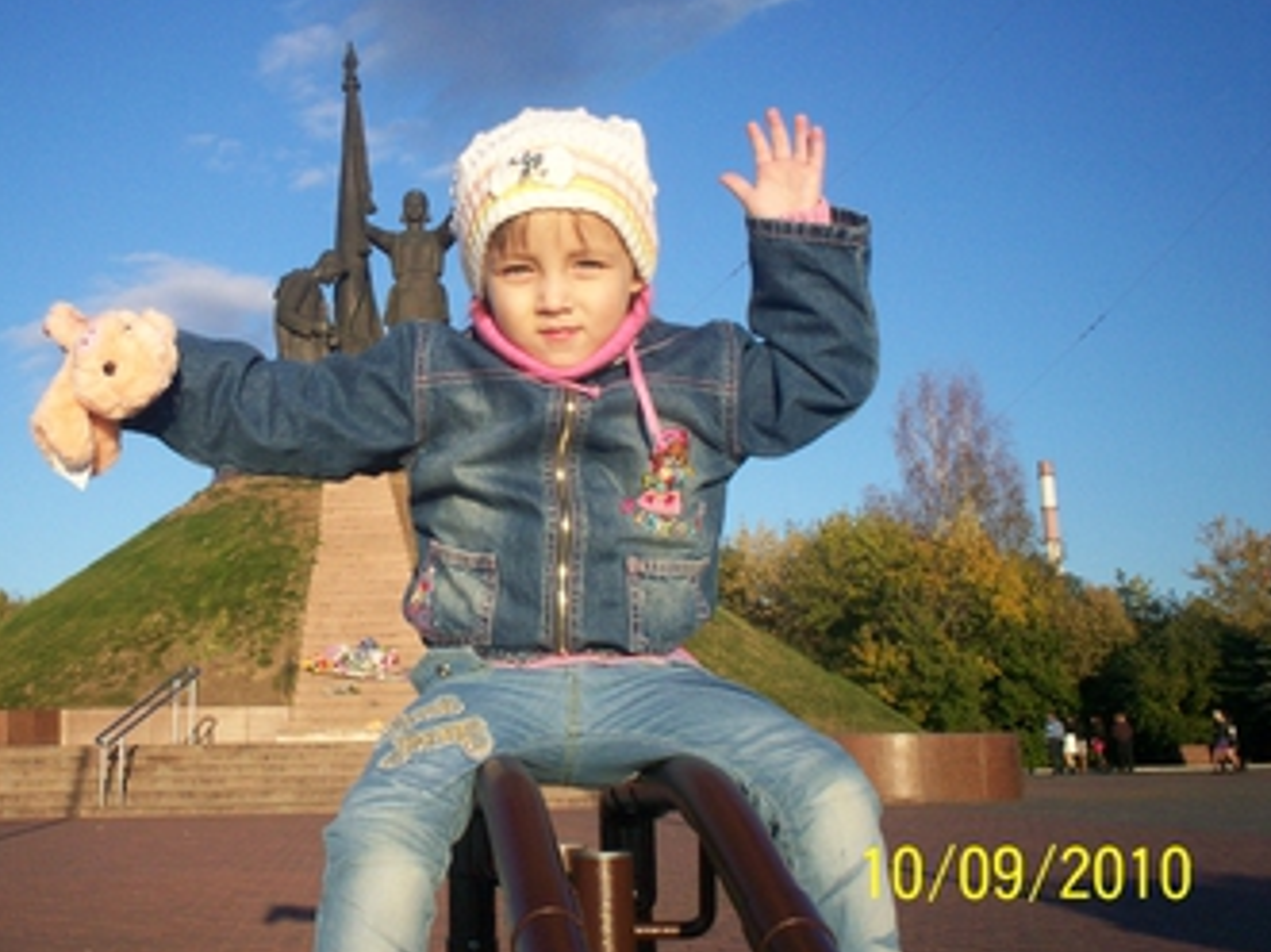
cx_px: 415
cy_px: 395
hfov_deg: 38.4
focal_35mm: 49
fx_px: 1798
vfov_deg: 29.6
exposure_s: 1/444
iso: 100
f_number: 4.5
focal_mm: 6
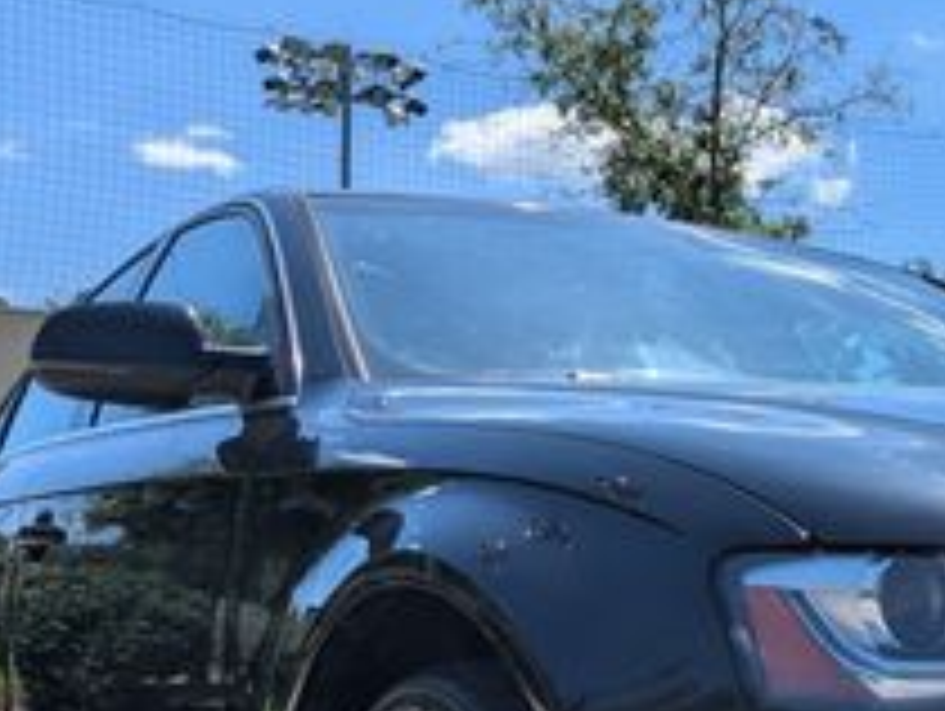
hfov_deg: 25.5
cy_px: 662
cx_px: 909
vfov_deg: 19.8
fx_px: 1995
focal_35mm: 73
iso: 40
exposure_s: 1/2217
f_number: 1.85
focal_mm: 6.81
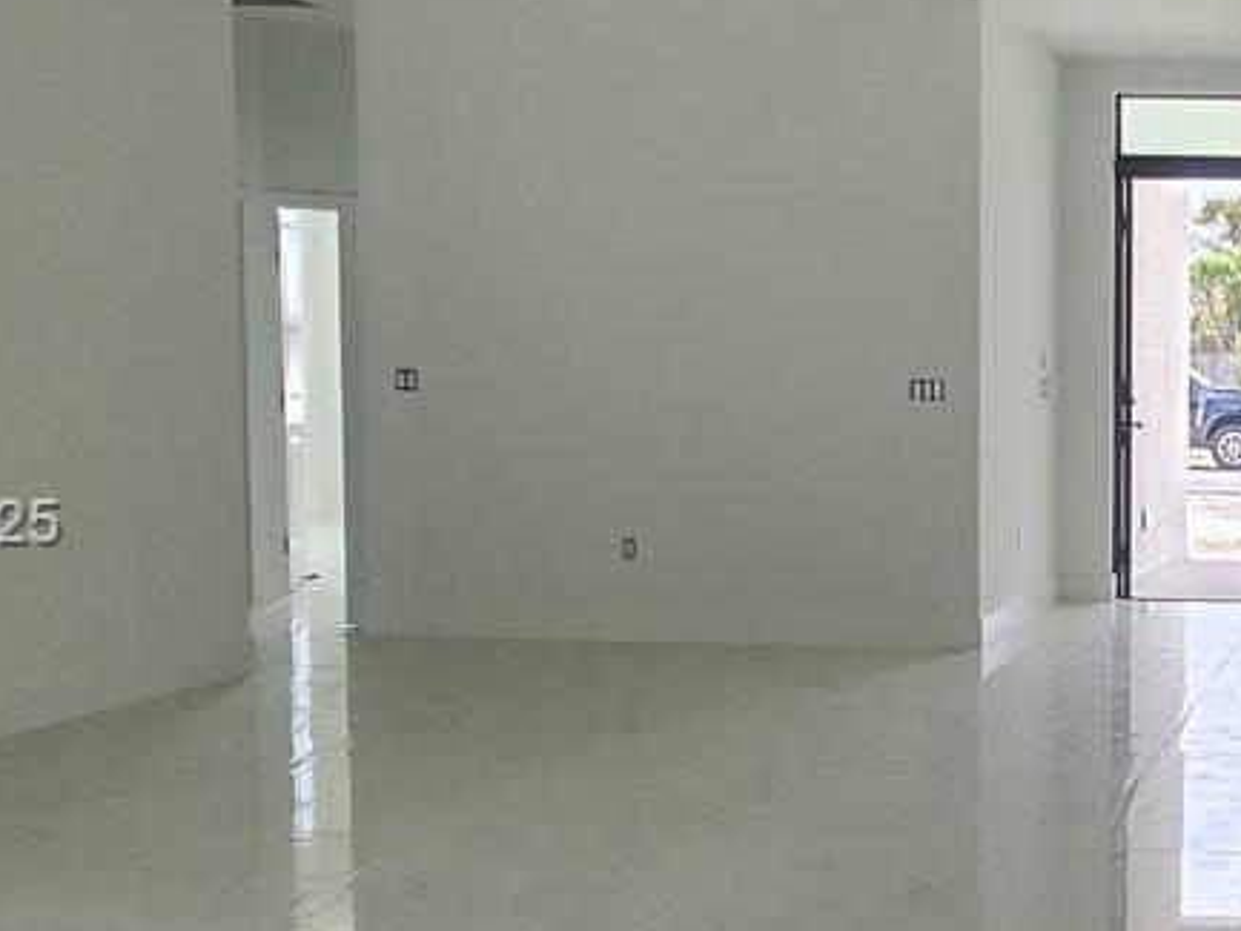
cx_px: 1436
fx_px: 1721
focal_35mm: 48
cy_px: 527
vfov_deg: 30.2
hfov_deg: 33.4
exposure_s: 1/209
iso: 50
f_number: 2.2
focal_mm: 2.2
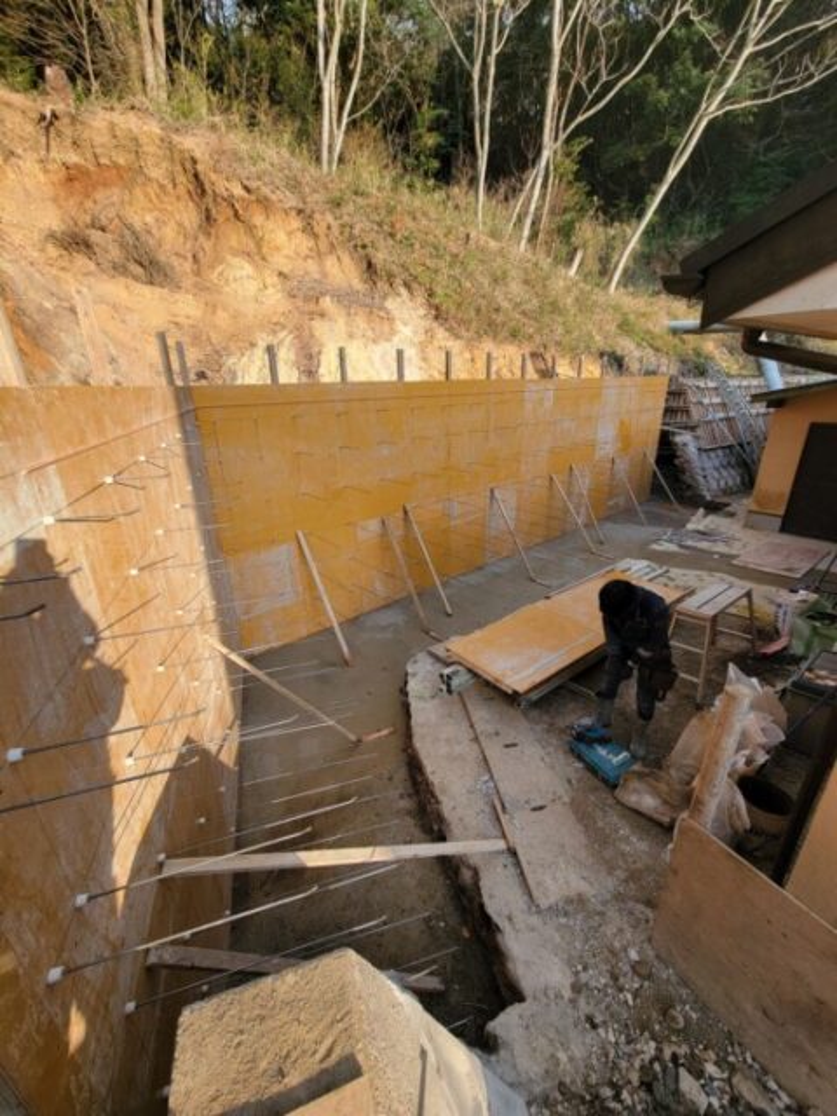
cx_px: 418
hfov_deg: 89.9
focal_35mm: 13
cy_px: 558
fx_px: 419
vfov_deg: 106.2
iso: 50
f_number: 2.2
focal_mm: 2.2
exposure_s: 1/275
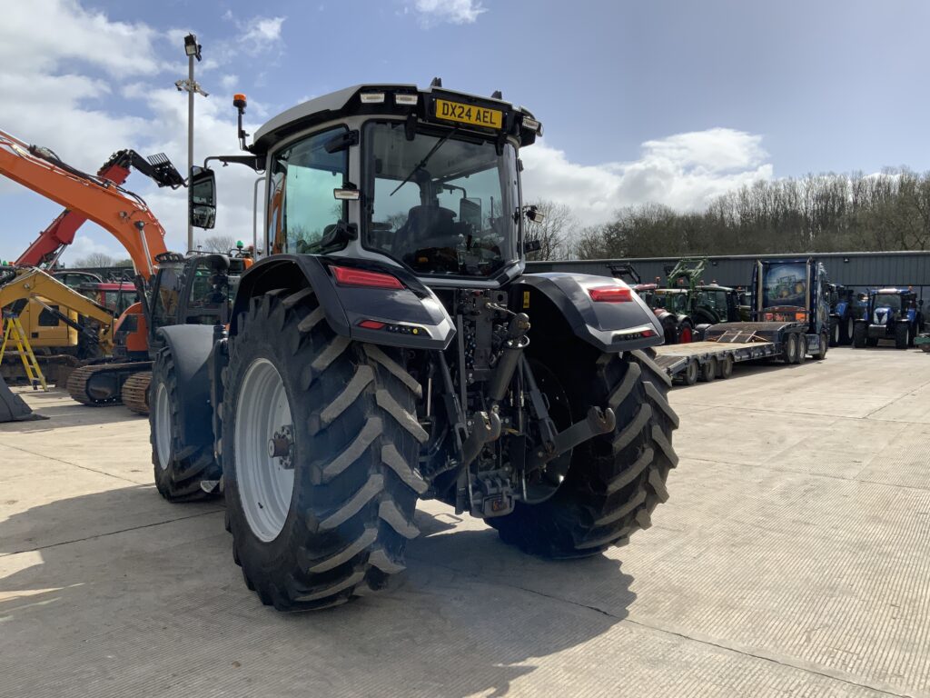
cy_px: 349
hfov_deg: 61.7
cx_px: 465
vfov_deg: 48.2
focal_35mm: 29
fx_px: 779
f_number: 1.8
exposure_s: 1/2801
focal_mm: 3
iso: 20
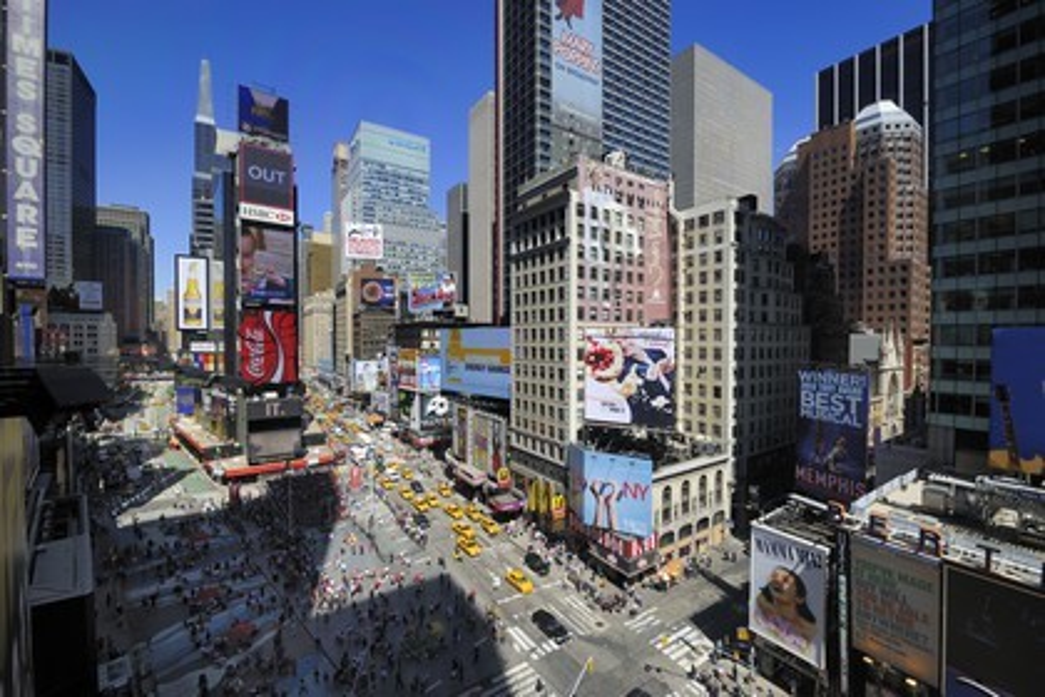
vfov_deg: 81.2
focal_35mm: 14
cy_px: 348
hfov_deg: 104.3
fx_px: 406
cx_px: 522
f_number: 5.6
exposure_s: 1/200
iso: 200
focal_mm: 14
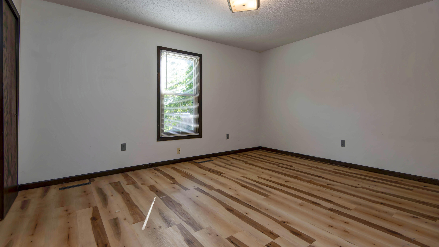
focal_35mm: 17
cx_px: 219
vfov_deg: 63.7
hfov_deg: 95.9
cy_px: 109
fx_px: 198
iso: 100
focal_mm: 16
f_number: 6.3
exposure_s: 1/30
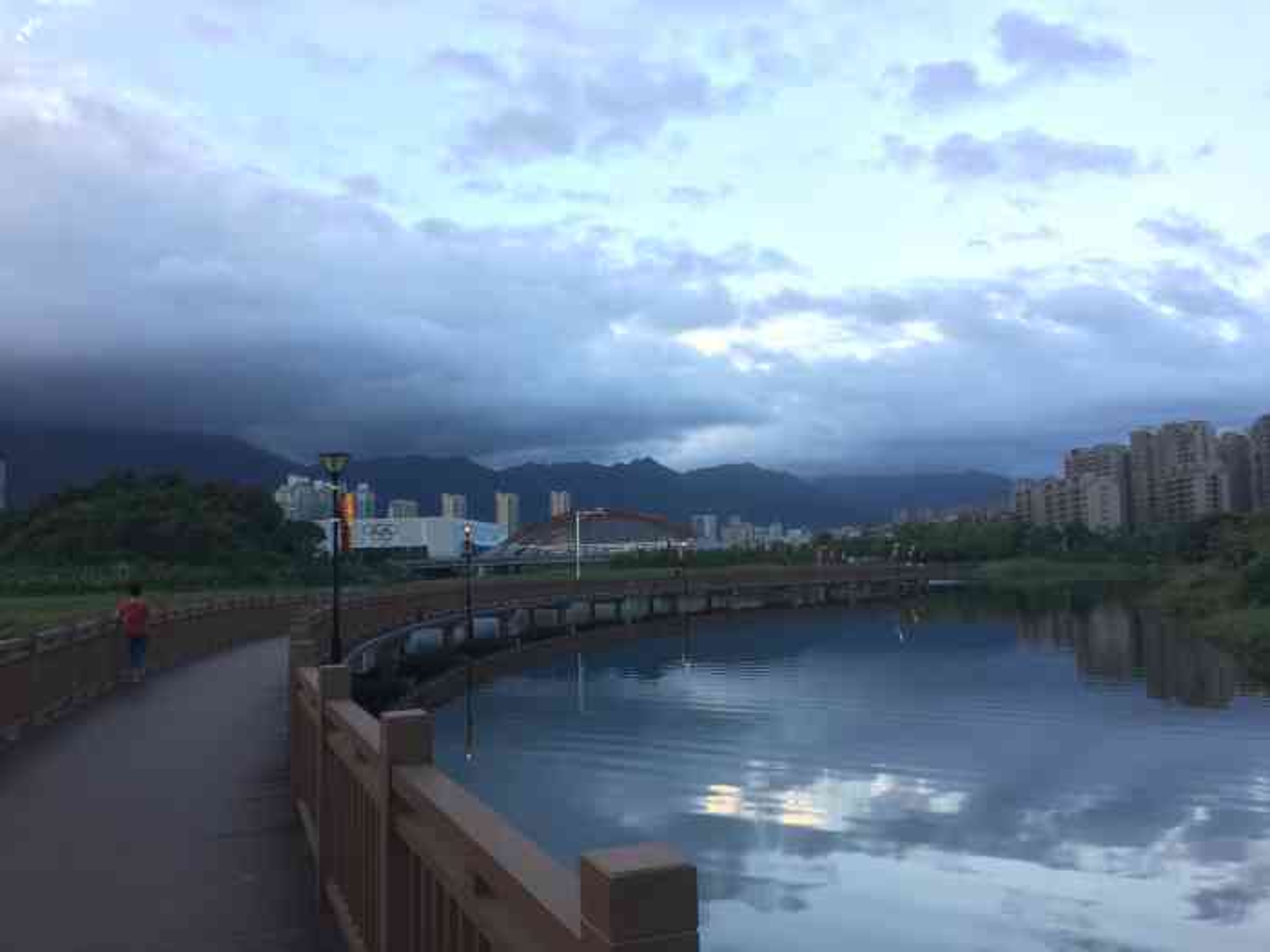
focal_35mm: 29
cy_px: 476
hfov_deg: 61.7
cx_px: 635
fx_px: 1064
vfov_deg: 48.2
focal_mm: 4.15
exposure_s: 1/100
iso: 40
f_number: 2.2
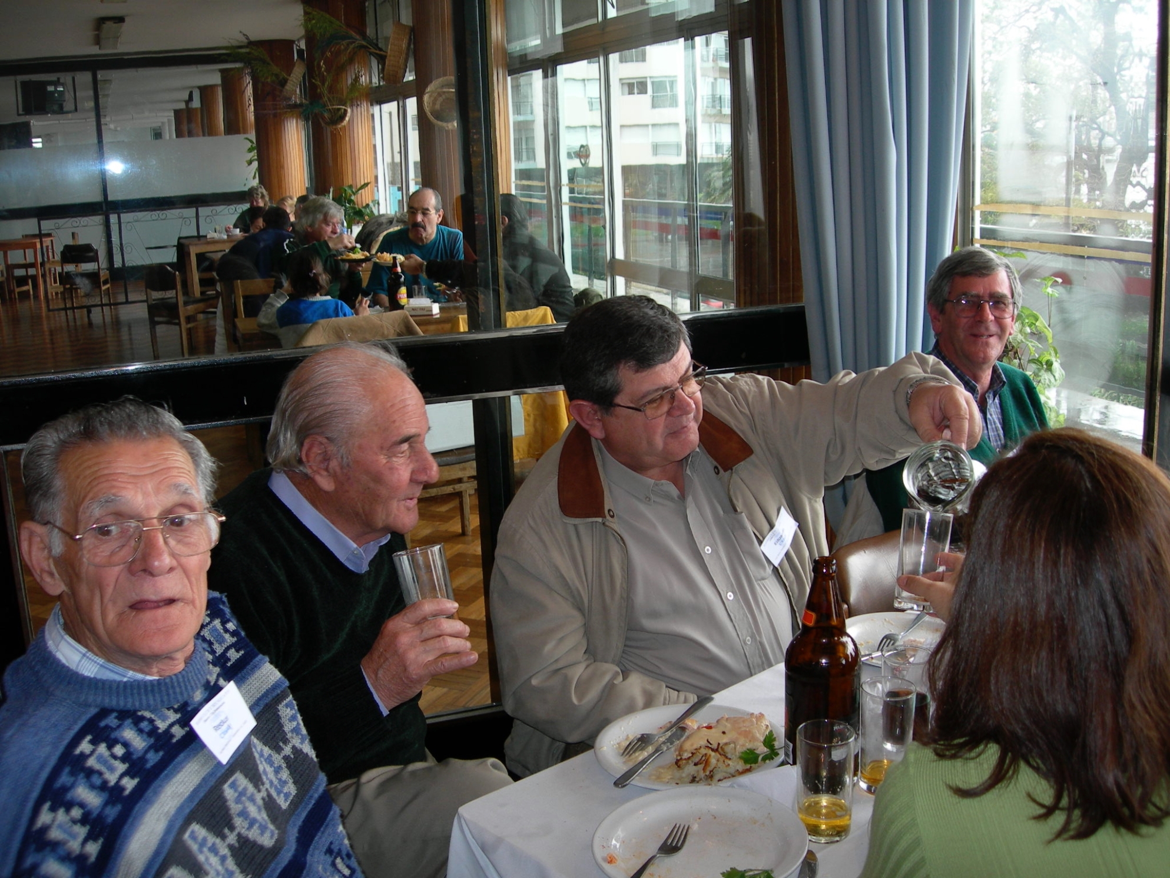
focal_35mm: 38
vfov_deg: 37.7
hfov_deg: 49.0
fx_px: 1284
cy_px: 439
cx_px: 585
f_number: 2.8
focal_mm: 7.8
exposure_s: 1/30
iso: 50
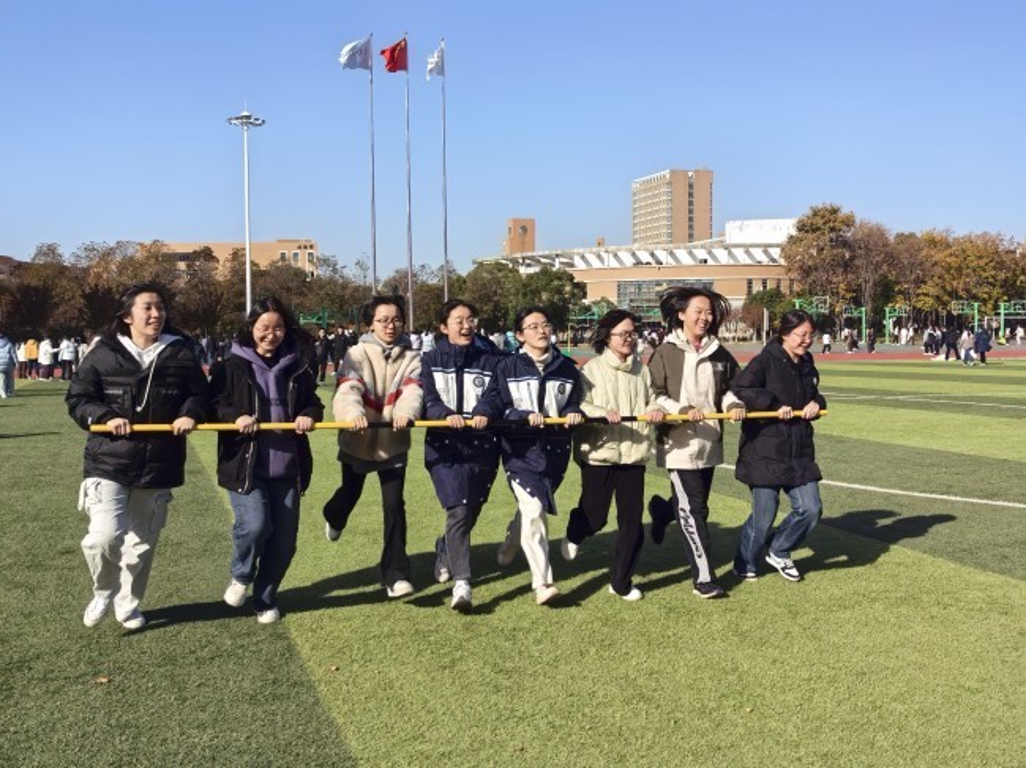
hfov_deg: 47.9
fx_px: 1156
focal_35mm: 39
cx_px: 513
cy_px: 384
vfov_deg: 36.8
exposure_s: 1/3534
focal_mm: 5.72
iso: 50
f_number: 2
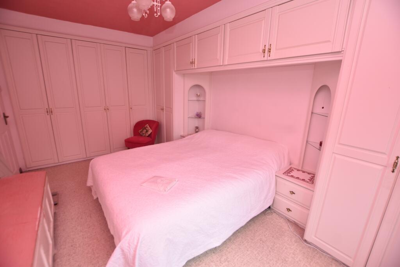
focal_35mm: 15
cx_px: 200
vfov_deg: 77.3
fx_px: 167
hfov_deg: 100.4
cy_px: 134
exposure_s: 1/15
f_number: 3.5
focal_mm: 10
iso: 125
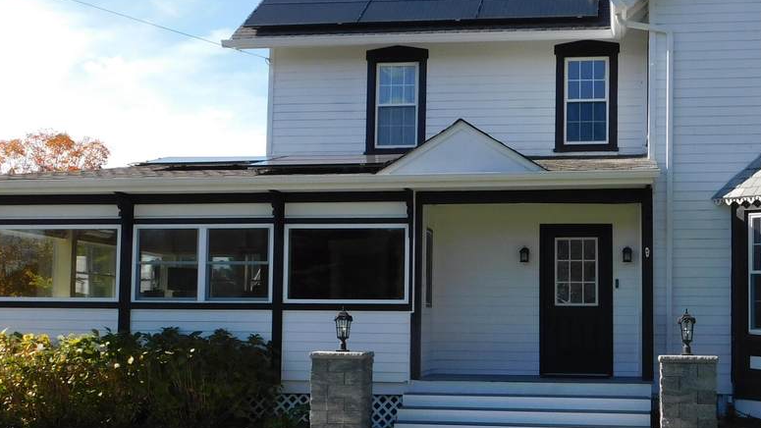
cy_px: 245
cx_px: 462
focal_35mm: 54
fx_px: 1090
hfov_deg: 38.3
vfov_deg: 22.2
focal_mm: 5.3
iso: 125
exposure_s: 1/1000
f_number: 3.2
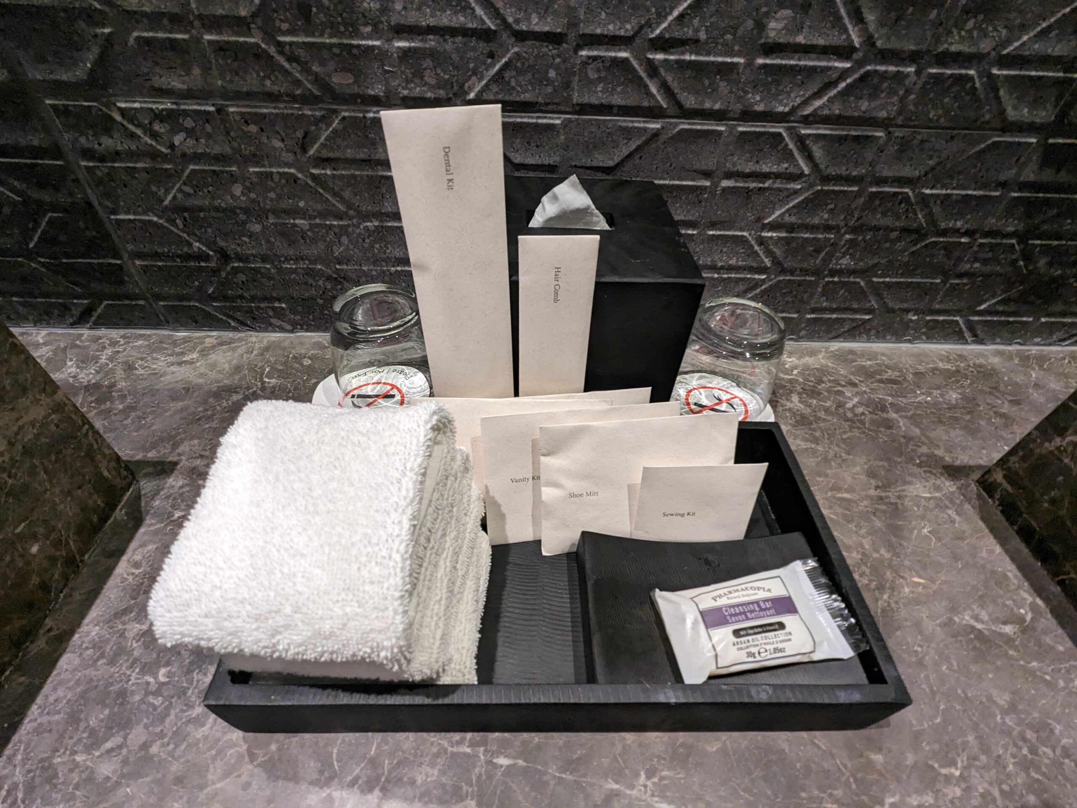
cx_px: 538
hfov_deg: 94.5
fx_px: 498
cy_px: 404
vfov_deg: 78.1
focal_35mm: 16
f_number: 2.2
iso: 333
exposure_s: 1/40
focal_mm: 2.35
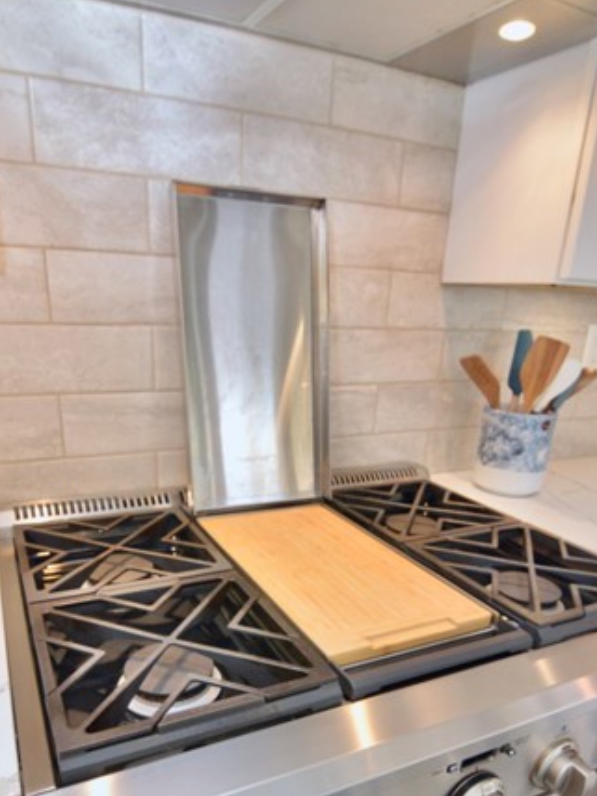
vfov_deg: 69.8
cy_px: 541
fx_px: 545
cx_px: 270
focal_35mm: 24
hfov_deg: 57.3
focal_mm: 11
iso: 800
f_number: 8
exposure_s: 1/60
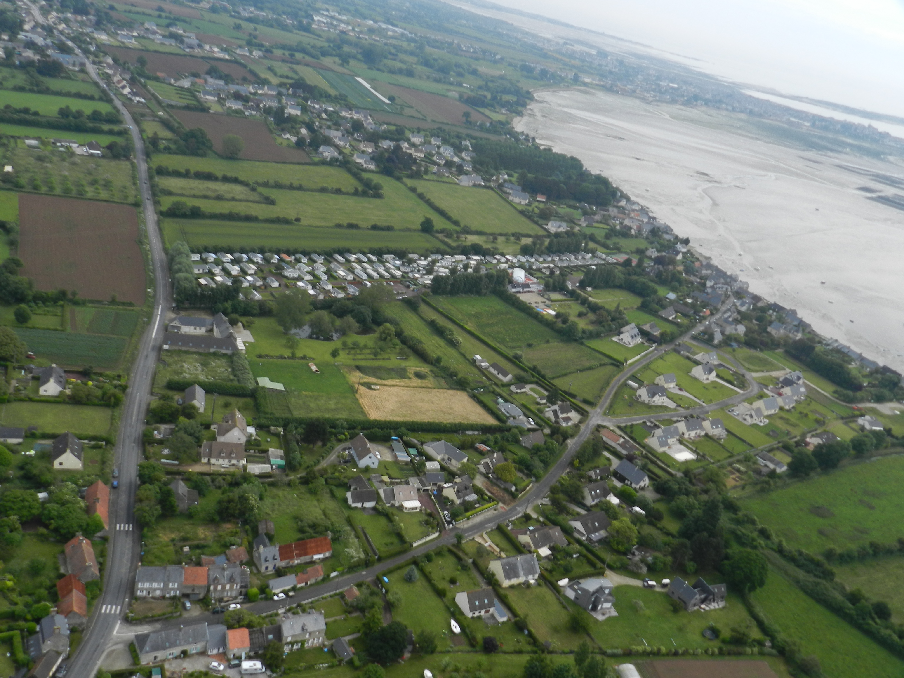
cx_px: 452
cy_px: 339
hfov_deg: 56.8
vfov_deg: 44.2
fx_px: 836
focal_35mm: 32
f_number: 3.7
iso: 160
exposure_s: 1/1250
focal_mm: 5.6
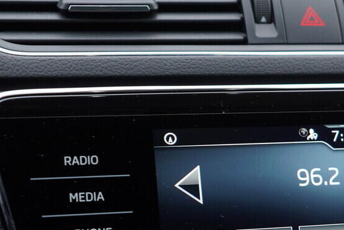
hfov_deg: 21.4
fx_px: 889
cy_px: 213
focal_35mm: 93
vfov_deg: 14.6
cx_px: 308
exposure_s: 1/50
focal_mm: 24
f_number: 3.2
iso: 125
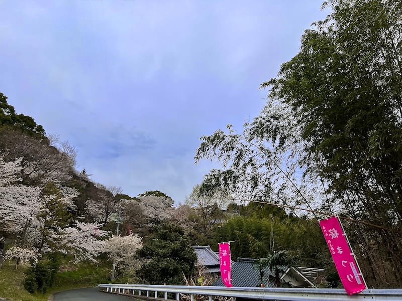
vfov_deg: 53.1
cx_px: 201
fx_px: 302
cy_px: 150
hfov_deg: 67.3
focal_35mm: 26
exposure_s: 1/4831
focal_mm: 5.7
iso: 50
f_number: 1.5
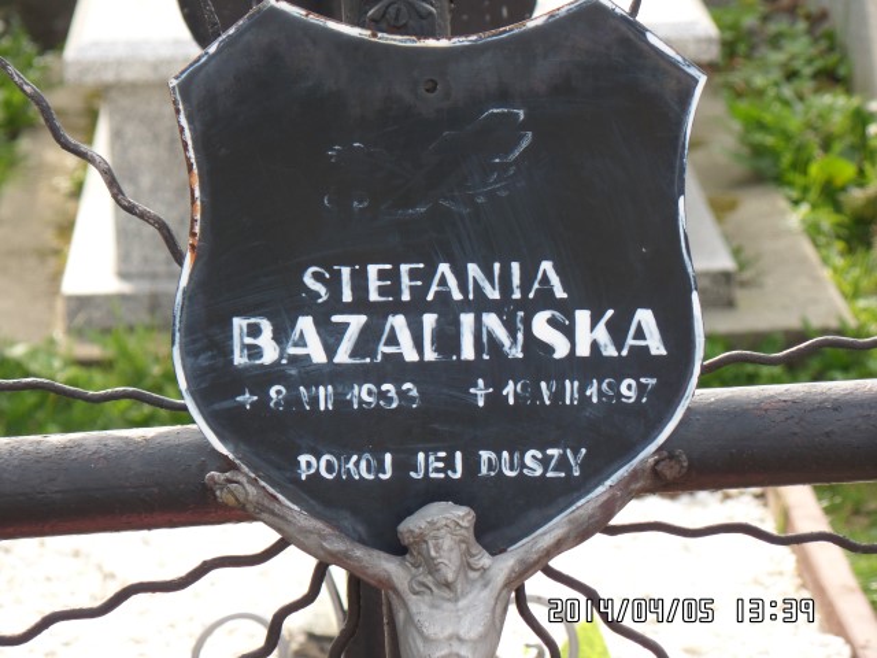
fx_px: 4383
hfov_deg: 11.4
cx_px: 438
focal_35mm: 173
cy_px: 329
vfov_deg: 8.6
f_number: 4.5
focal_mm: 30.8
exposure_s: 1/180
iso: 100
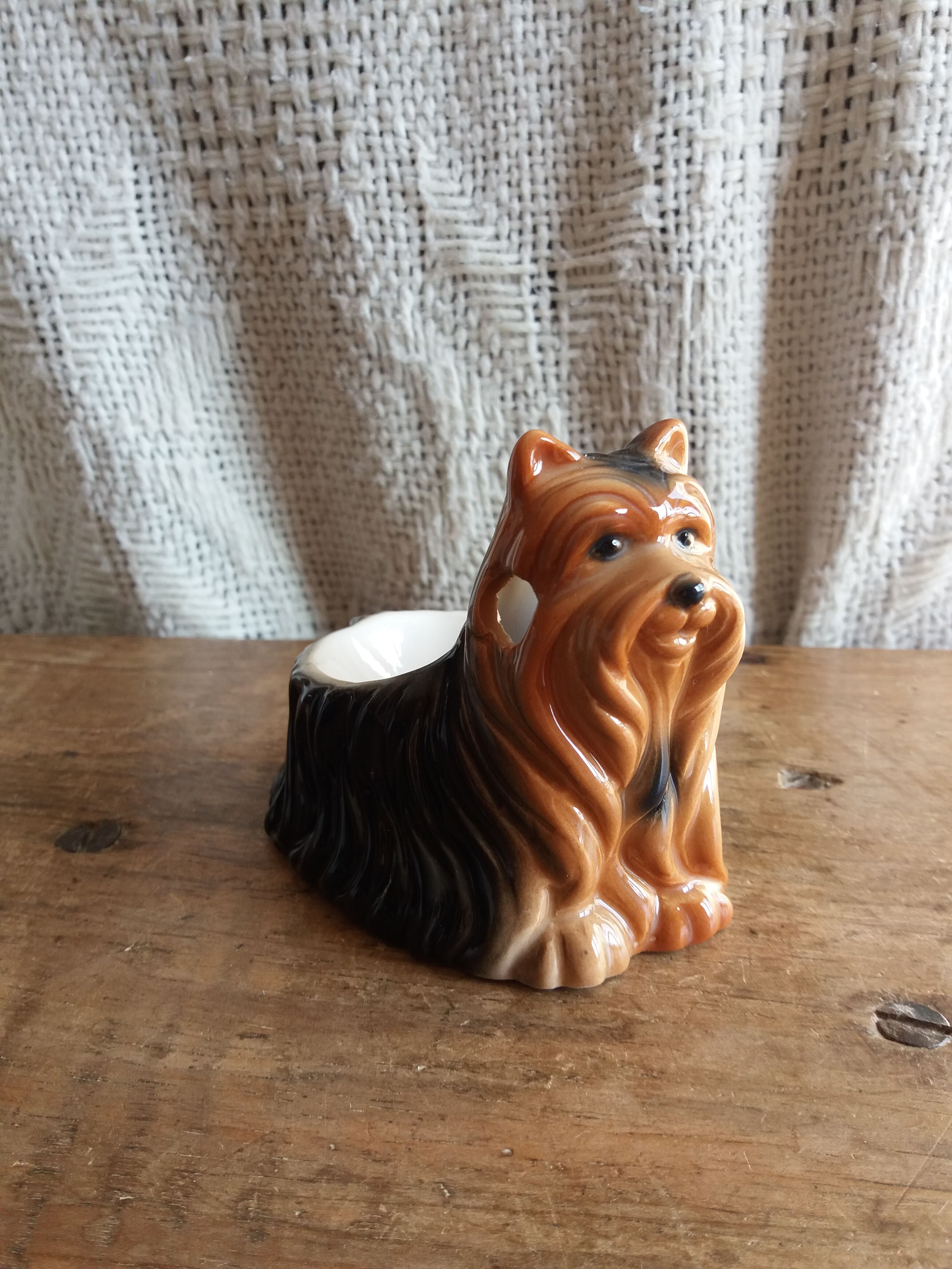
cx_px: 476
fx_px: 1027
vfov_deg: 63.4
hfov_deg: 49.7
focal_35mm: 28
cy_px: 634
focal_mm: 3.7
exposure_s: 1/100
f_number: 1.9
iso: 64
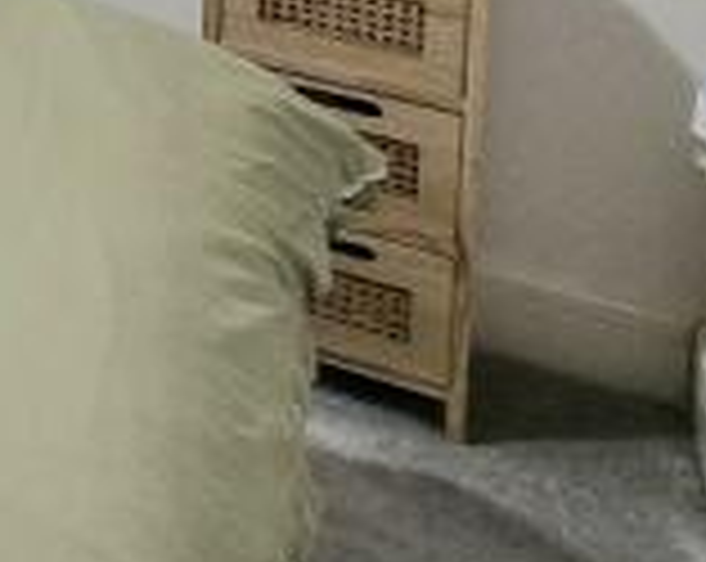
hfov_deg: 12.2
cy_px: -746
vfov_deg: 13.8
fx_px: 1731
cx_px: -1309
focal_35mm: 83
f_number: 2.2
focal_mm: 2.2
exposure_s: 1/60.2
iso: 125
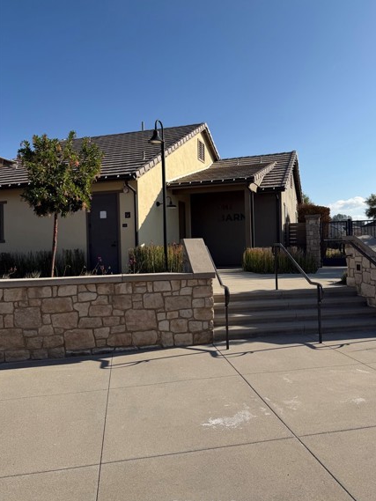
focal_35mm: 27
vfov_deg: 65.3
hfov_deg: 51.3
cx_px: 207
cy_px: 239
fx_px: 391
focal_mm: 6.76
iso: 80
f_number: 1.78
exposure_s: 1/5714
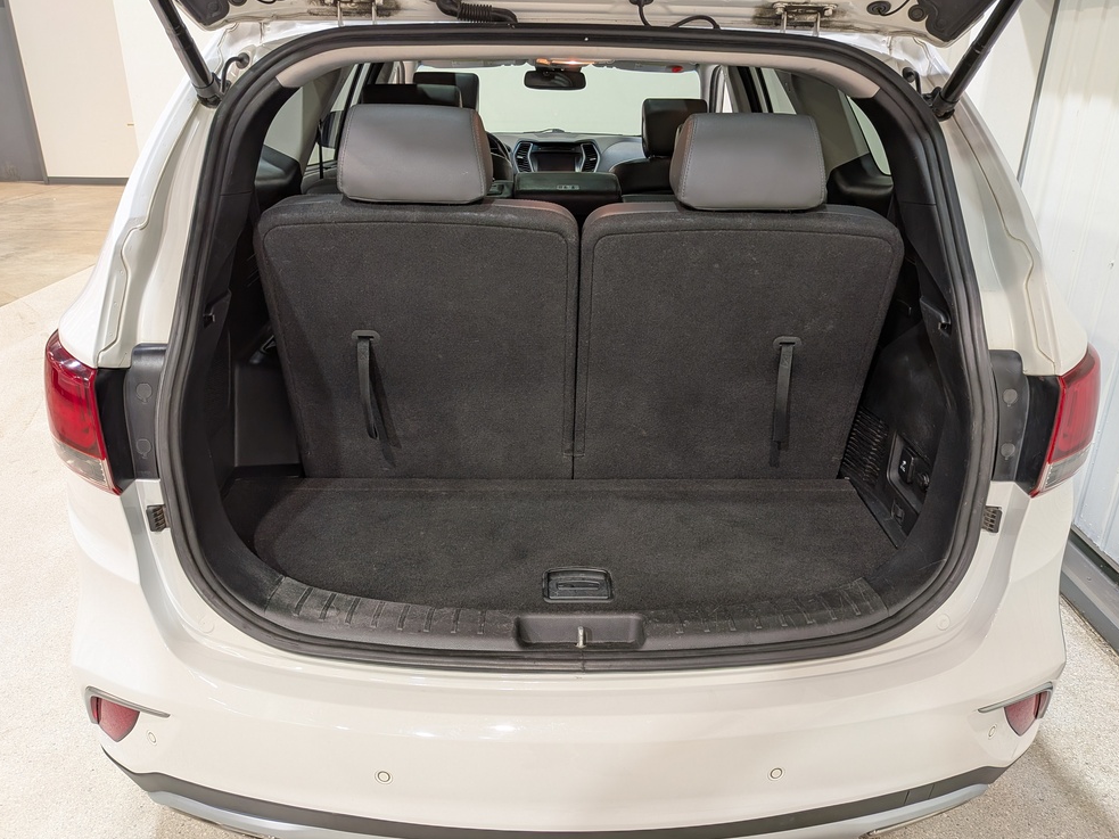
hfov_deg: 69.4
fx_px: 808
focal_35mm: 25
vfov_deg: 54.9
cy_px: 430
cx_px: 569
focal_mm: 4.53
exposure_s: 1/25
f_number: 1.7
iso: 34
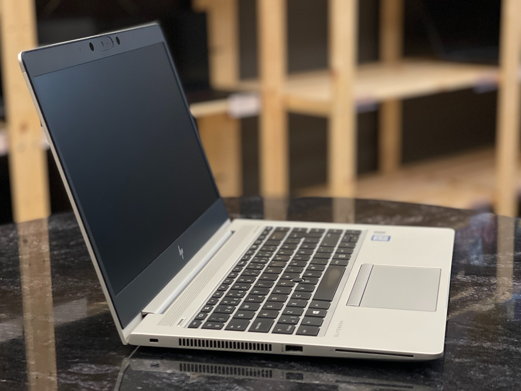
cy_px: 196
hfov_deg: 30.3
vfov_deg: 22.9
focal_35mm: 64
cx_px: 260
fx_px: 963
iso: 250
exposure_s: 1/102
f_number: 2.2
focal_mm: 7.5
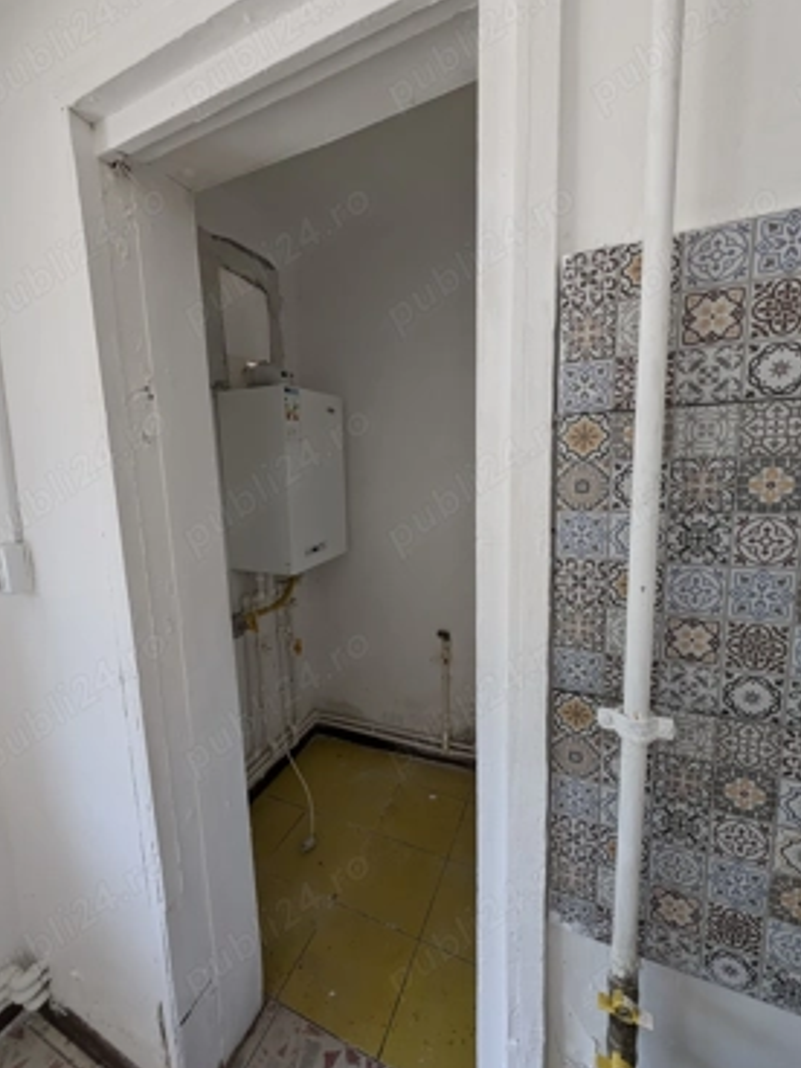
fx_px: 401
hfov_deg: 89.8
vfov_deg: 106.2
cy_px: 525
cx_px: 377
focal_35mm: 13
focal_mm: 2.23
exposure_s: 1/125
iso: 280
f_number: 1.95
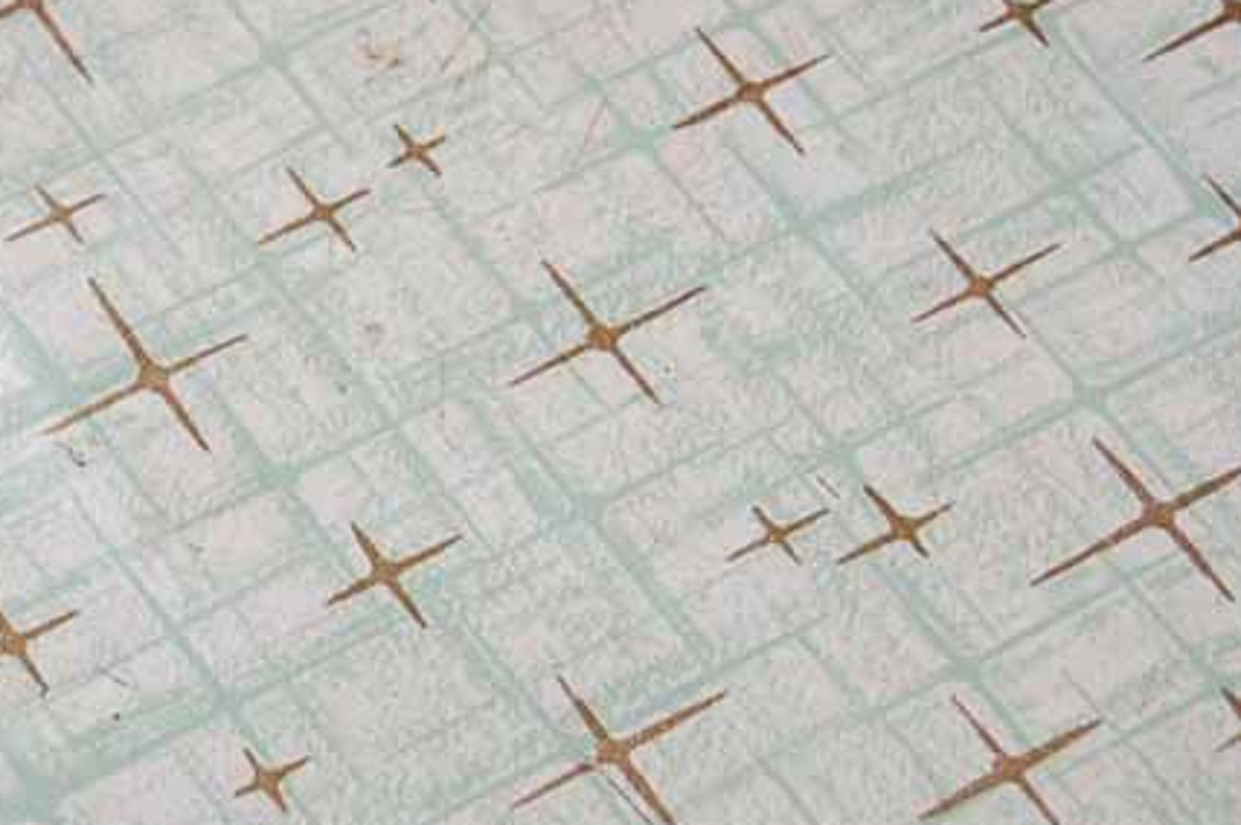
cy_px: 667
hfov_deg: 20.5
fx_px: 3410
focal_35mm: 99
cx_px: 400
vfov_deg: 13.7
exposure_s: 1/60
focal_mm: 40
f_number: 5
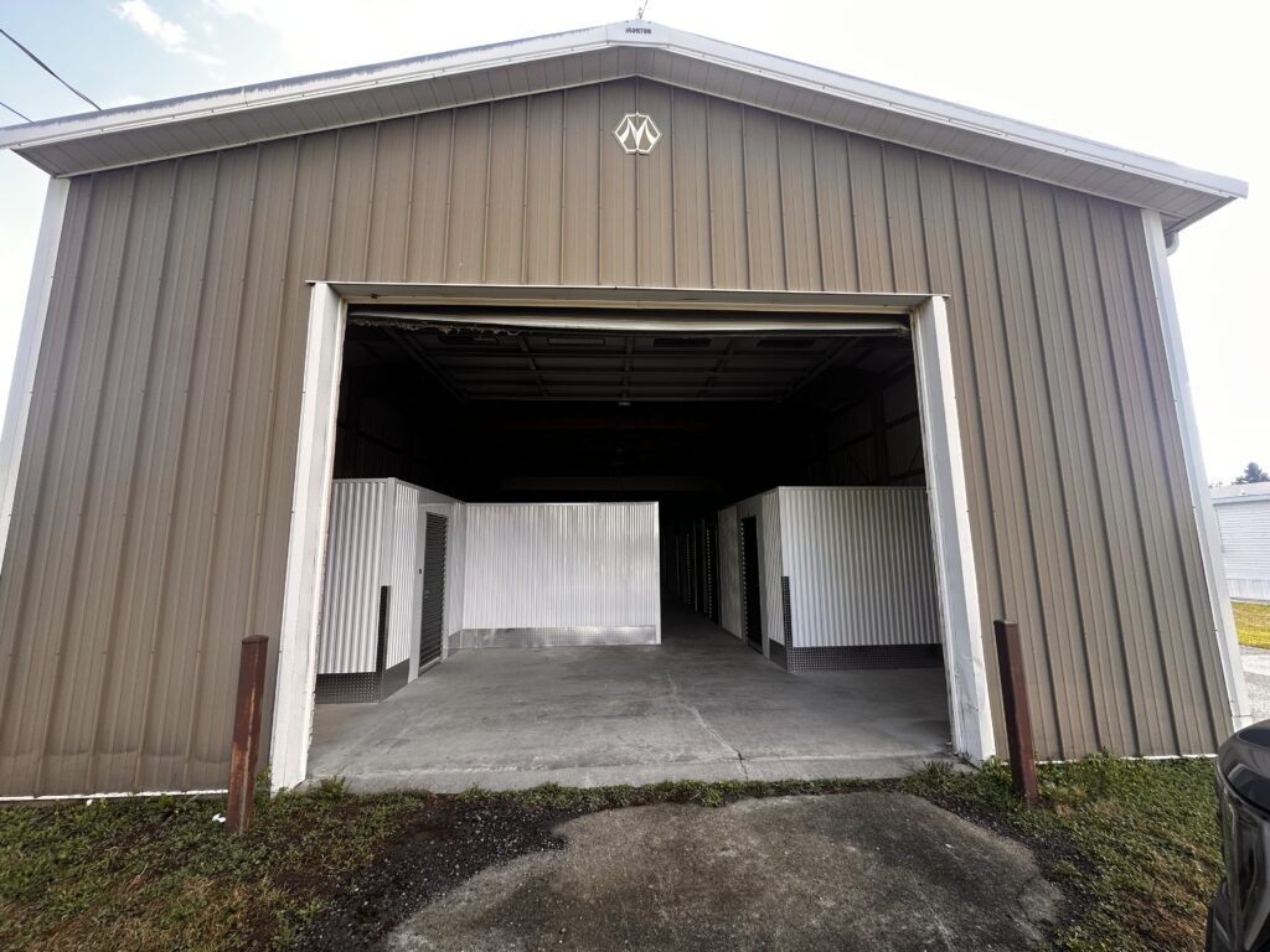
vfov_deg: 85.7
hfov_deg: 102.1
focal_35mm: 14
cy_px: 476
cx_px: 635
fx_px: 514
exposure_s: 1/99
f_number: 2.2
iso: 50
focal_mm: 2.22
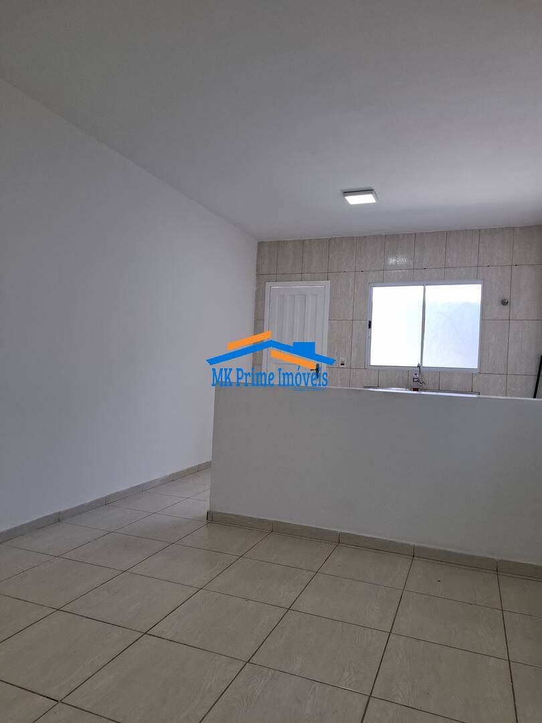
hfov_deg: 58.9
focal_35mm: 23
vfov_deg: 73.9
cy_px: 362
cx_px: 271
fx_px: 480
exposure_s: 1/120
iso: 50
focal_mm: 5.54
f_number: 1.8
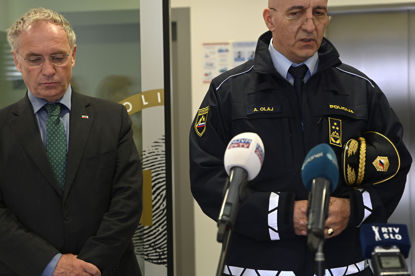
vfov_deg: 17.5
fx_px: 899
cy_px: 120
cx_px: 189
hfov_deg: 26.0
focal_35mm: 78
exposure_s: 1/100
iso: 1600
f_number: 3.5
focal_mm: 65
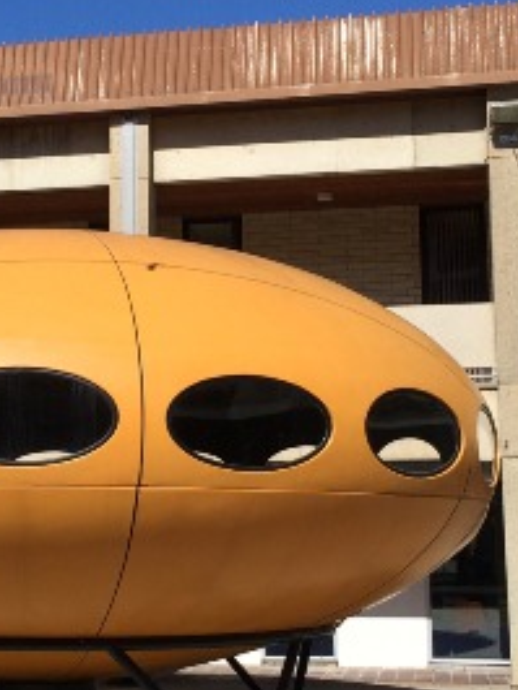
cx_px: 115
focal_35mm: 73
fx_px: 1455
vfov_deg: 26.6
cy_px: 285
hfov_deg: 20.0
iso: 32
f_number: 2.2
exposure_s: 1/2639
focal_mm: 4.15
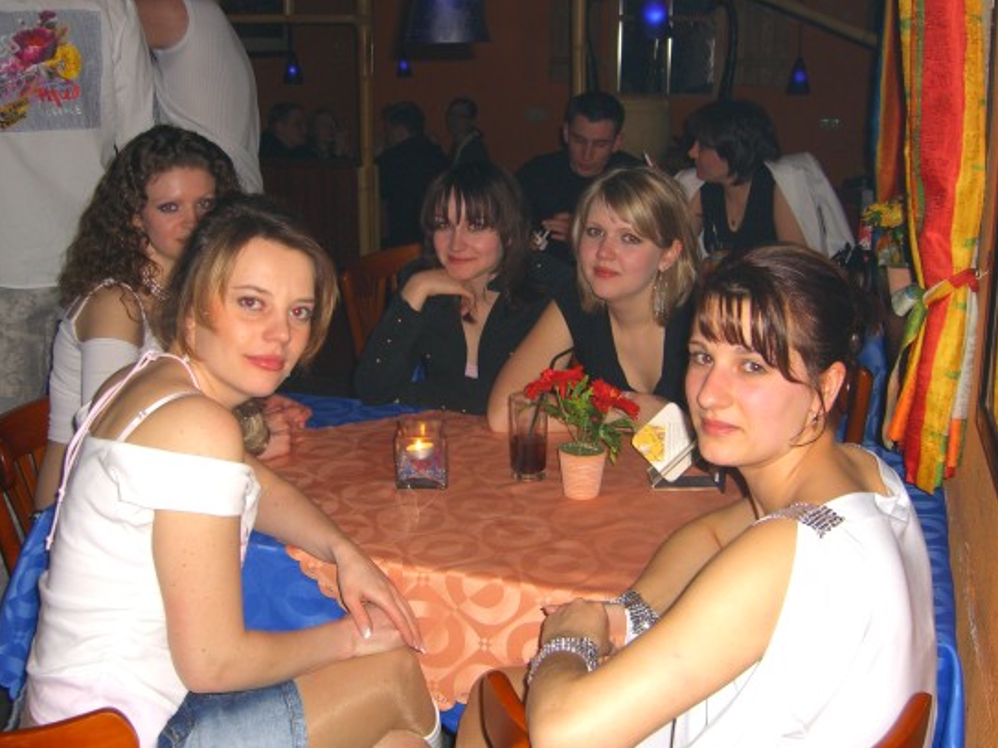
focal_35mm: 42
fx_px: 1211
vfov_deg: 34.3
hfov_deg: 44.8
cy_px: 382
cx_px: 487
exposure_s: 1/60
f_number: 2.8
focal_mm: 7.9
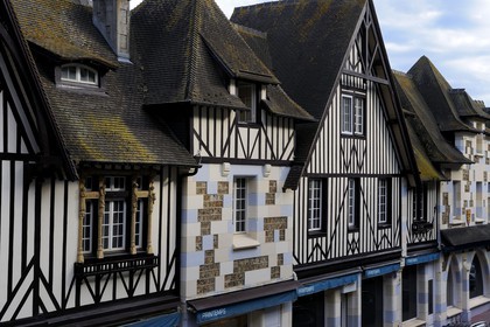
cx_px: 245
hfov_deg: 33.4
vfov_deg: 22.6
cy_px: 164
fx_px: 817
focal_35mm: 60
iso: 250
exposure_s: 1/125
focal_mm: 60
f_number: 10
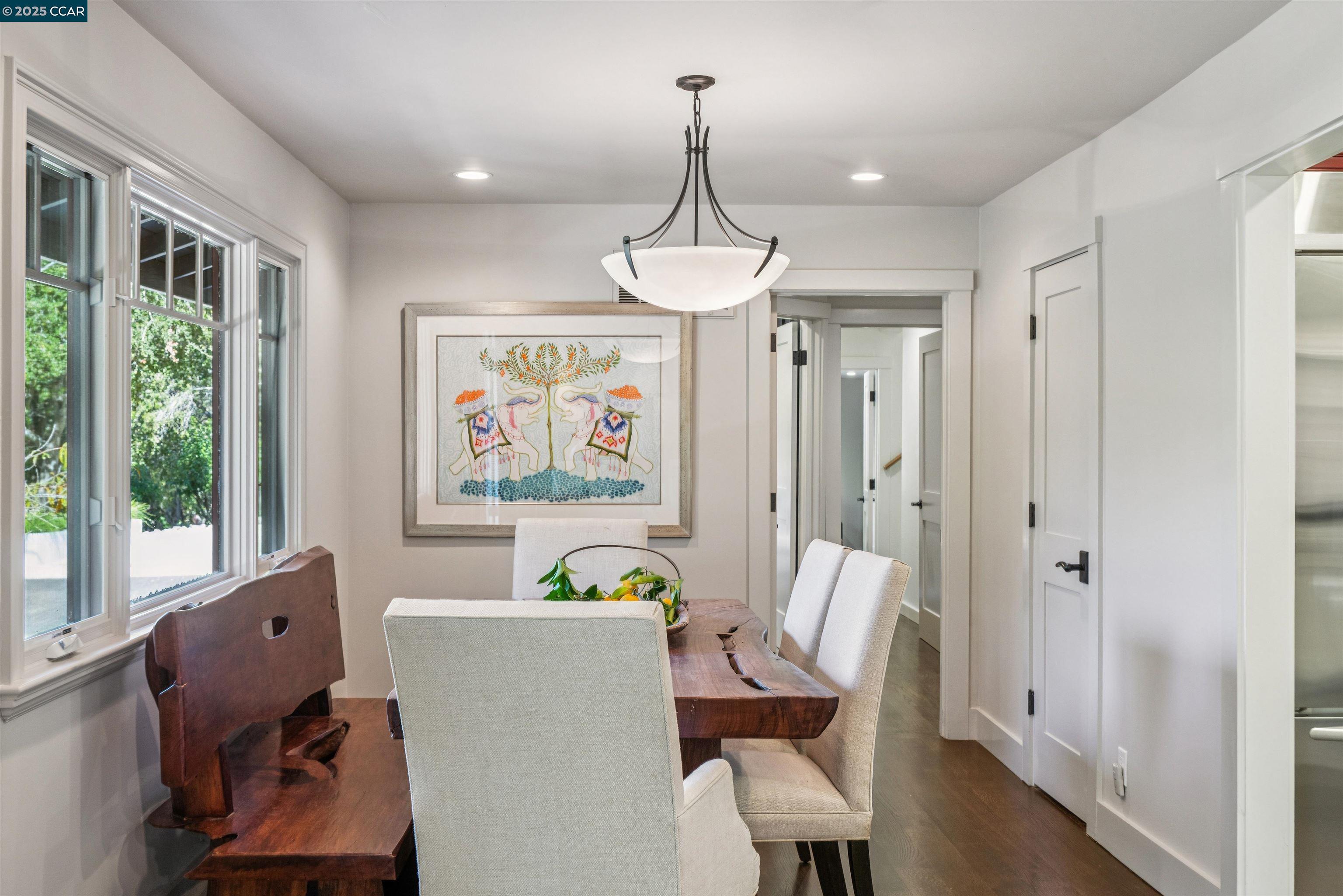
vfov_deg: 38.9
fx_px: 1268
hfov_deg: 55.8
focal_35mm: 34
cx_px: 672
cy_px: 448
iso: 640
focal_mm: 34
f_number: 8
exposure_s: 1/30
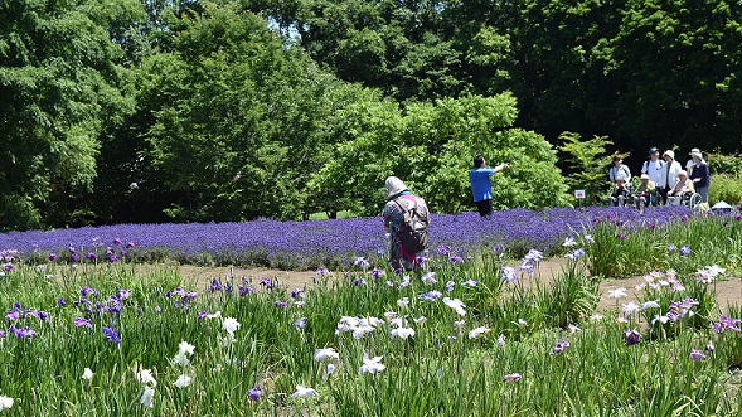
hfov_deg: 32.8
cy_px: 242
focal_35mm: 64
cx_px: 368
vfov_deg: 18.8
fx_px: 1259
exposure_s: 1/250
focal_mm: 40
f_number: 8
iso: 200
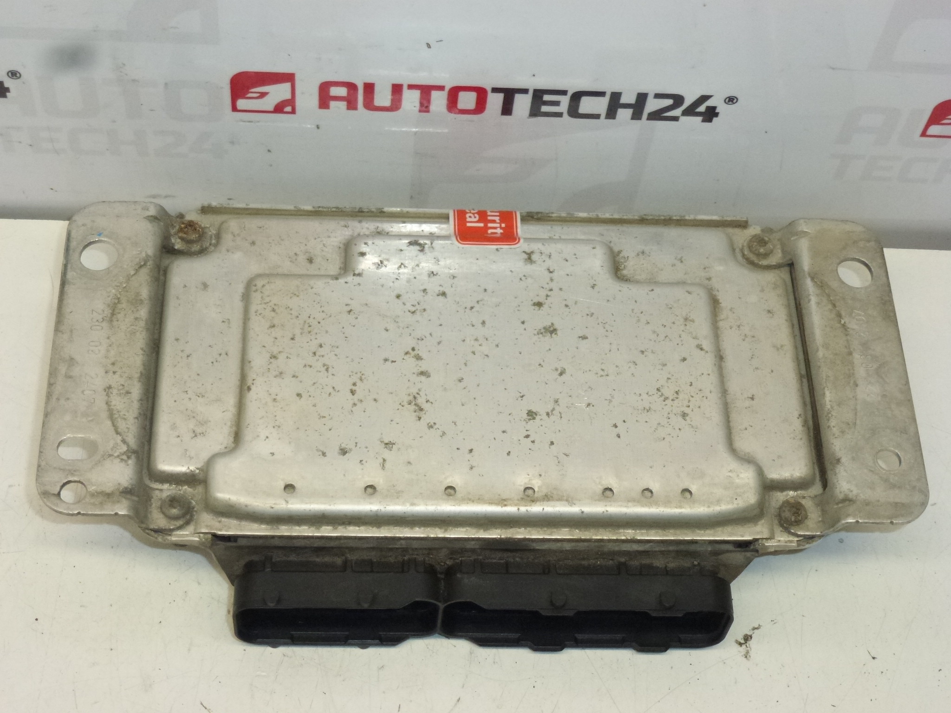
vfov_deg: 25.7
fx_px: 1566
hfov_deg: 33.8
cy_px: 356
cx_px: 476
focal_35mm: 57
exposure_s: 1/200
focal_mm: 10.1
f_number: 4.4
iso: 400
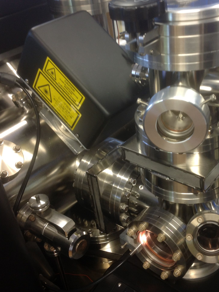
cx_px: 142
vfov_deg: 40.4
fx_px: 396
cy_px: 146
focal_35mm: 47
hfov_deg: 30.7
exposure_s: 1/17
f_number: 2.4
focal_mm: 4.28
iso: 64
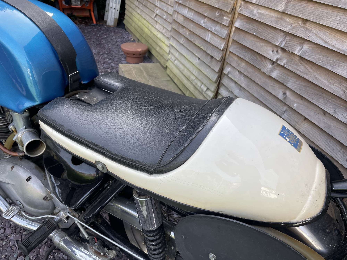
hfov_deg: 67.3
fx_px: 261
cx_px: 174
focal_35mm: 26
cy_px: 130
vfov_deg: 53.1
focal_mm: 4.2
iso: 32
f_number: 1.6
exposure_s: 1/458
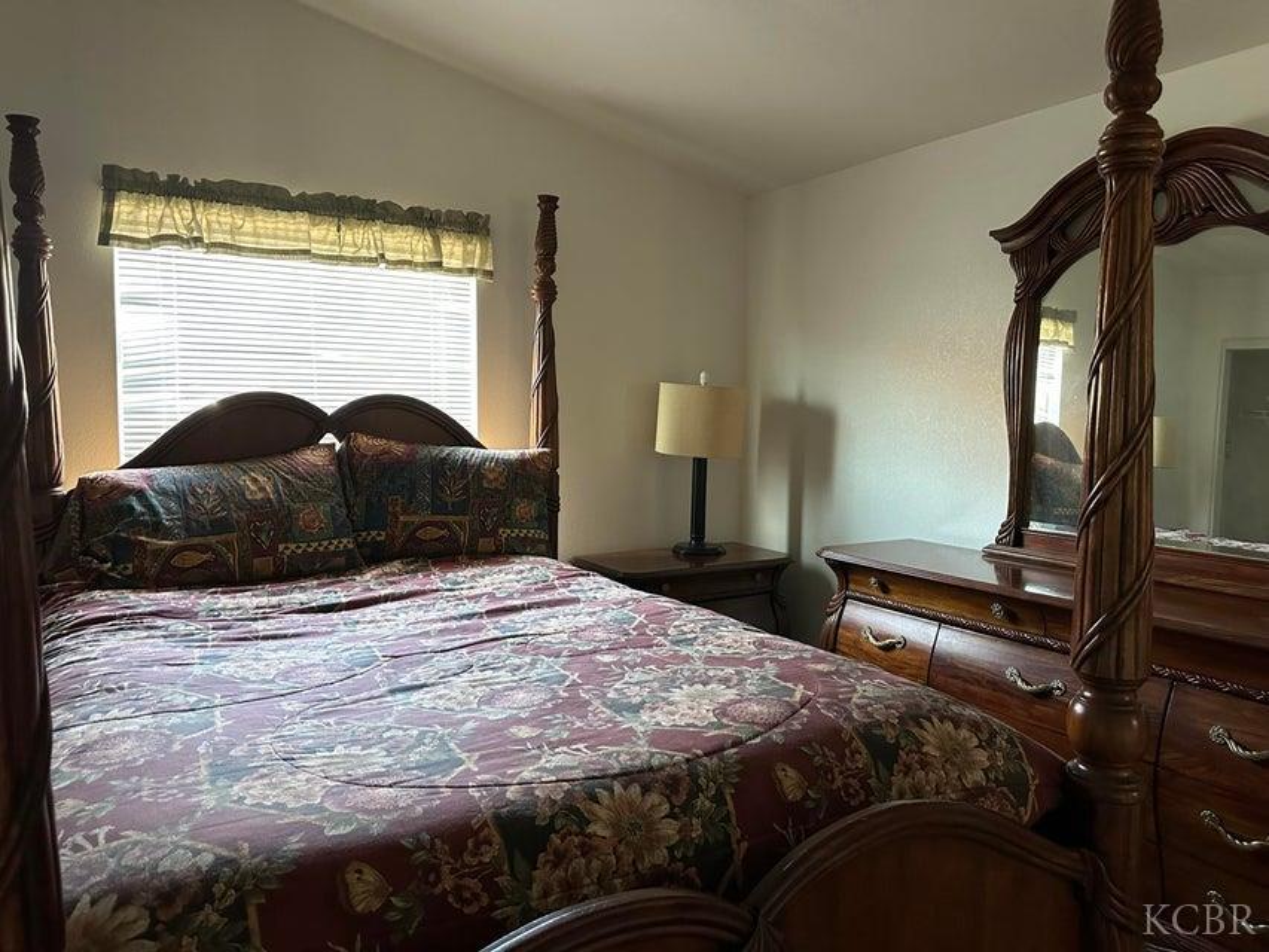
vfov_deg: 56.8
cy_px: 476
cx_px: 634
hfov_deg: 71.6
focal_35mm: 24
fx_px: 880
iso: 640
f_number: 1.78
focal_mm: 6.86
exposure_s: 1/60
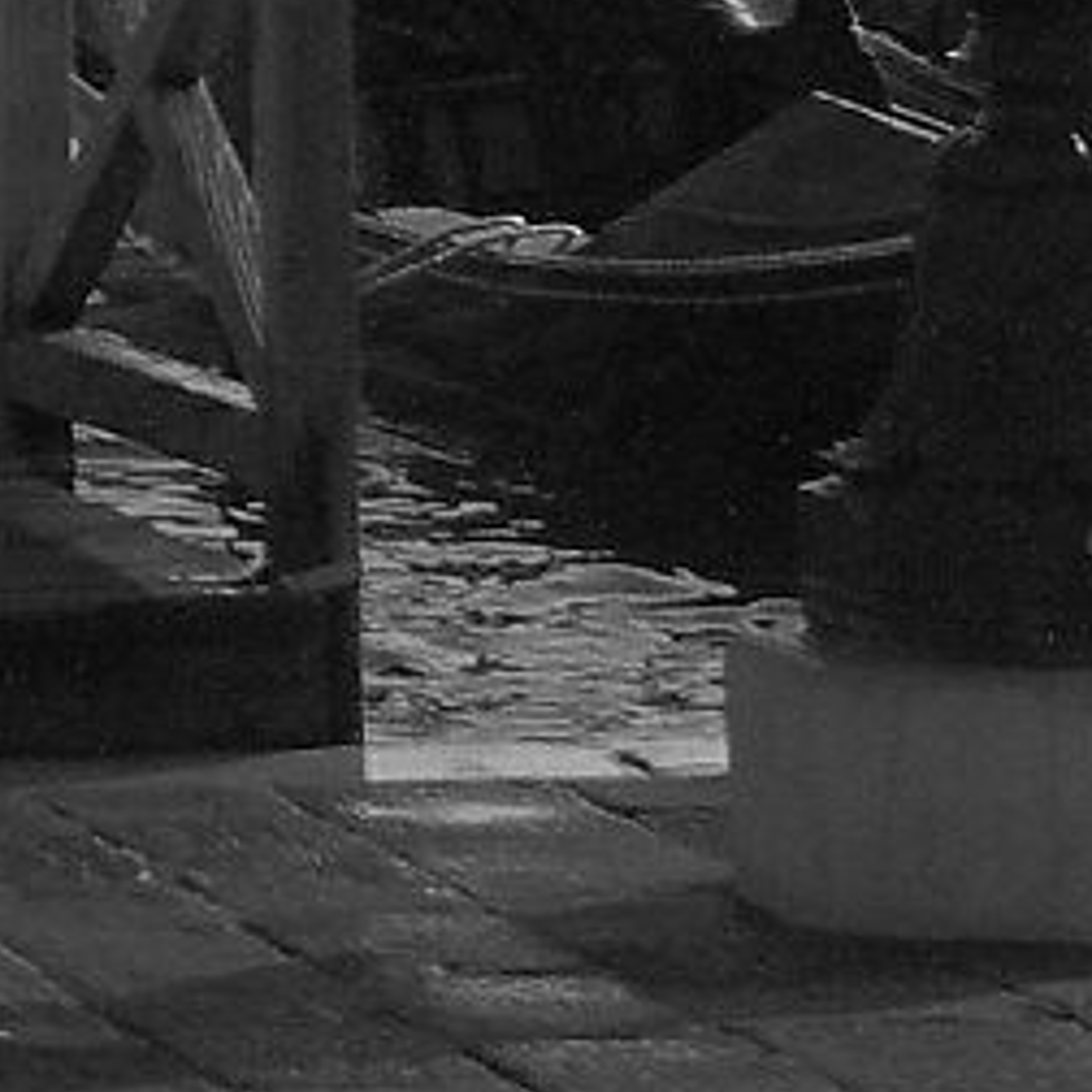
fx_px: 10386
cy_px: -1122
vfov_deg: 5.9
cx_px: -2396
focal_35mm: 291
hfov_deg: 5.6
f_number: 13
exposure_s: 1/1500
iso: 1600
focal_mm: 24
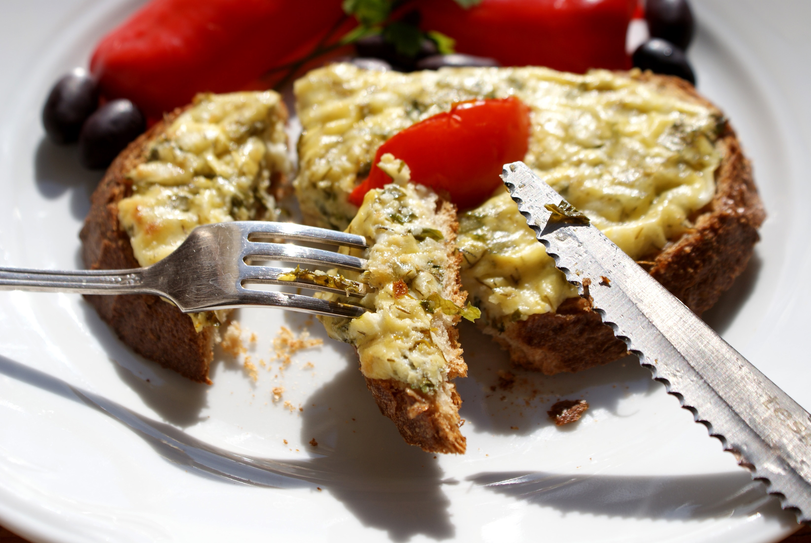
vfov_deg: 22.7
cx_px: 406
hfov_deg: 33.4
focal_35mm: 60
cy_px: 272
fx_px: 1353
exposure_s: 1/800
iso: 100
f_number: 5.6
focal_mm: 40
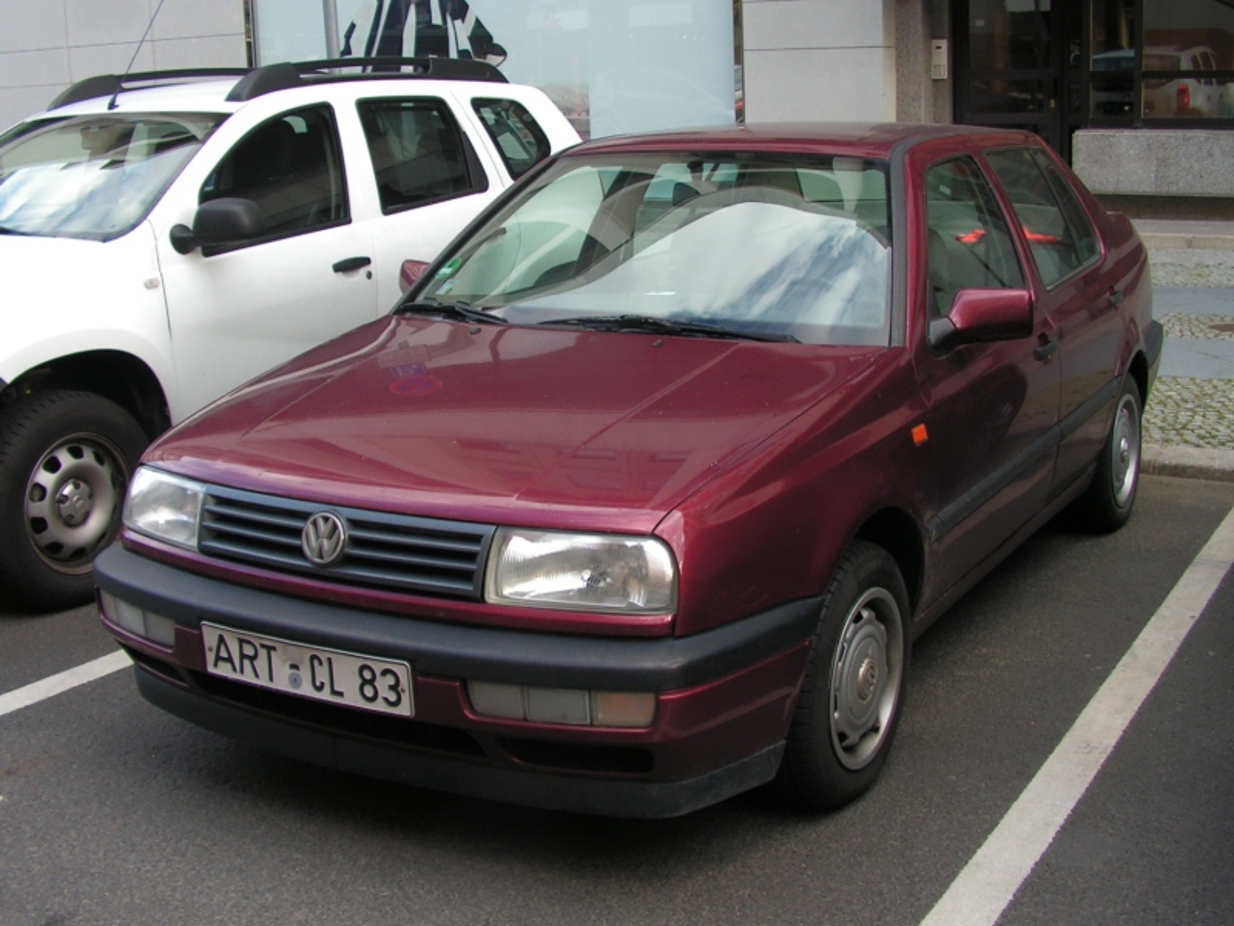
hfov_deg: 49.0
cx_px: 617
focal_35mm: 38
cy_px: 463
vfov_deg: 37.7
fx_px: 1355
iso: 64
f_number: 3.2
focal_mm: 6.4
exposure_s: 1/60
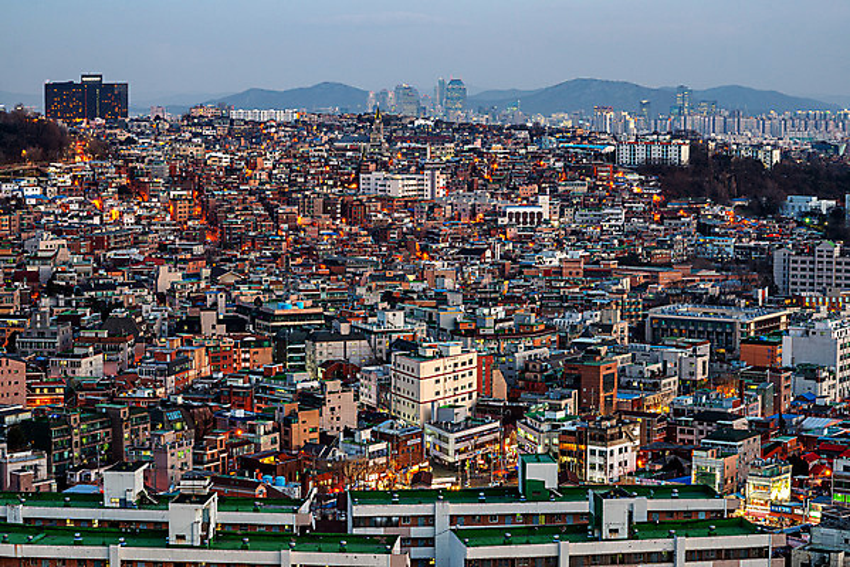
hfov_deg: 23.9
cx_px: 425
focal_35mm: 85
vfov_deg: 16.1
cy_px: 284
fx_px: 2008
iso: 100
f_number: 10
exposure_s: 2
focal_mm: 85
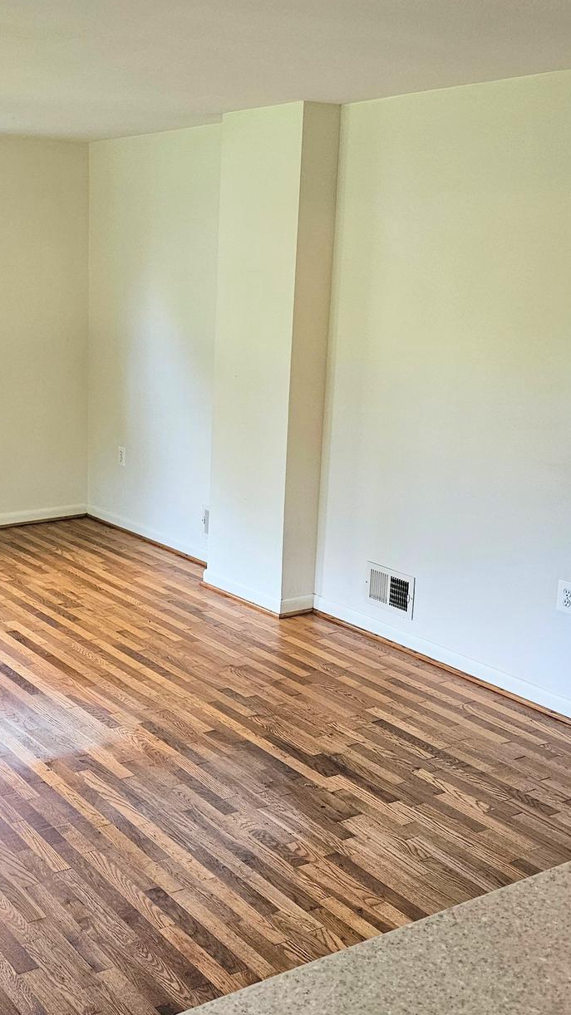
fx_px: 1131
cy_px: 458
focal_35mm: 42
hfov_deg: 27.6
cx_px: 86
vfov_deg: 48.3
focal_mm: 6.3
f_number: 1.7
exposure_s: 1/120
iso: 200
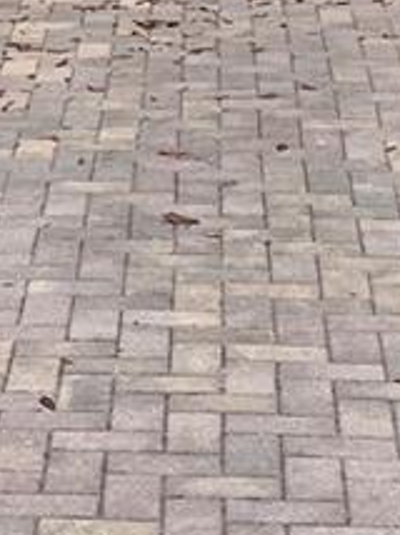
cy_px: -268
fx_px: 2887
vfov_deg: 10.2
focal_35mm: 187
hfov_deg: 7.9
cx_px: -48
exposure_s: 1/975
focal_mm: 5.1
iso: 50
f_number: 1.6
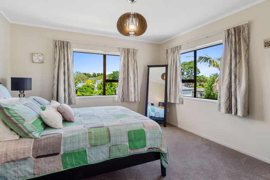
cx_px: 135
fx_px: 135
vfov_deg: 67.4
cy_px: 90
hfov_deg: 90.0
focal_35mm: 18
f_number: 11
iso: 200
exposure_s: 1/6
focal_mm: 12
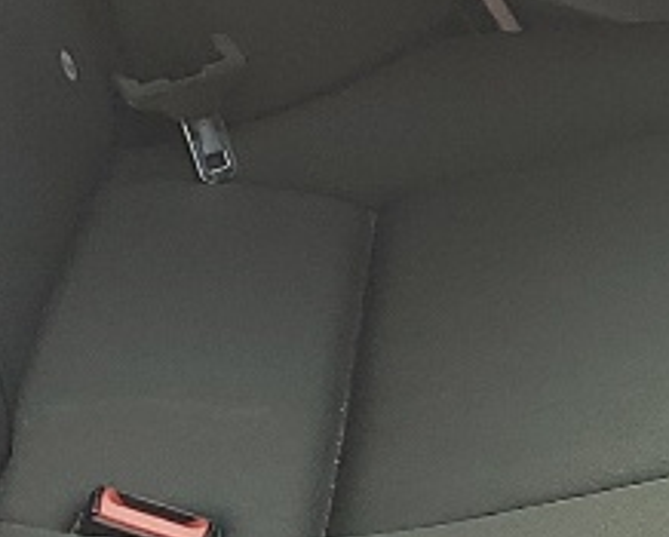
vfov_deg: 8.3
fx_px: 3688
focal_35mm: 186
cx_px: 893
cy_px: 546
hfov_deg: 10.1
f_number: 1.5
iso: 50
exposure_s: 1/156
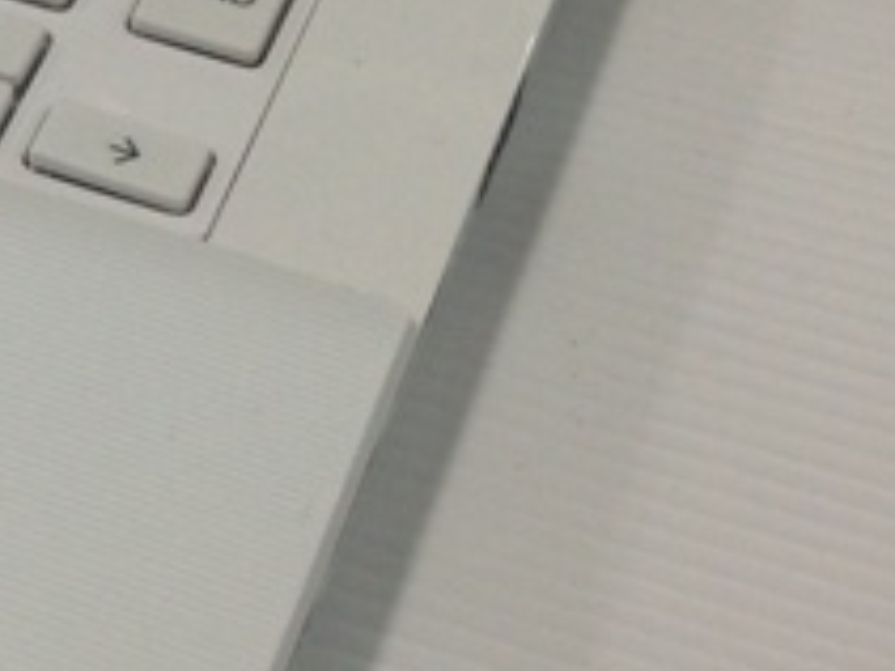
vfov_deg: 11.8
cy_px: 157
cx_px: -305
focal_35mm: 125
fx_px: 3230
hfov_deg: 15.0
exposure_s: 1/50
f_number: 2.4
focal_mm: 4.12
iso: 64
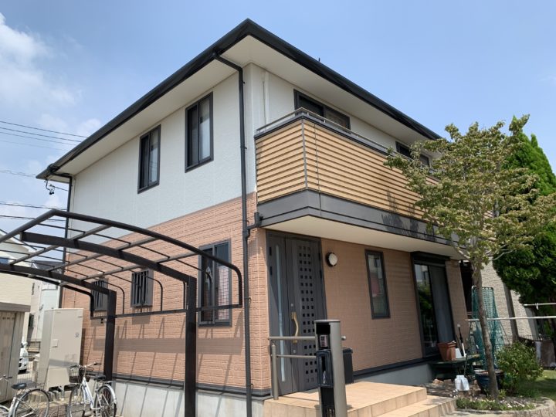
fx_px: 418
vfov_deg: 53.1
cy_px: 208
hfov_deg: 67.3
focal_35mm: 26
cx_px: 278
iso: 25
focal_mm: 4.25
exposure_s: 1/2160
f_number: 1.8
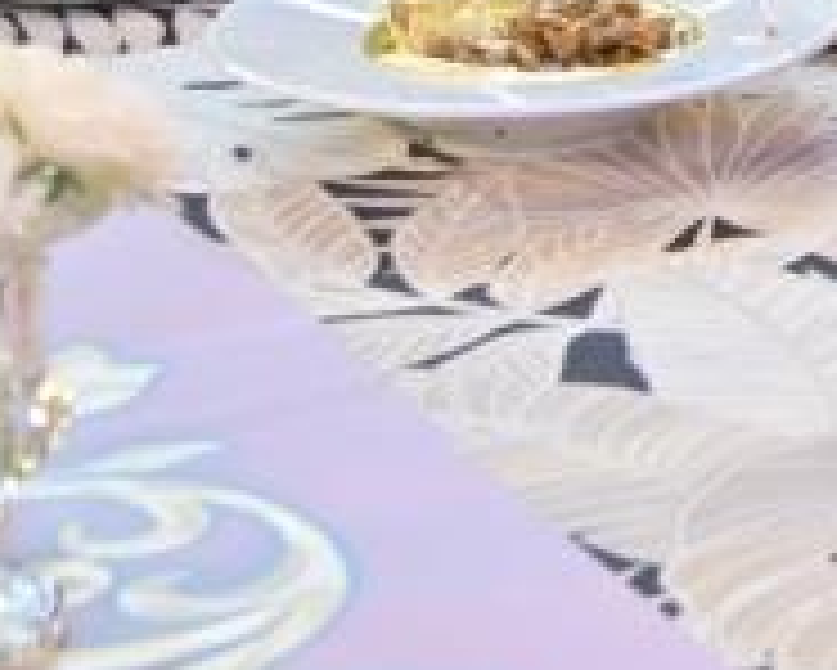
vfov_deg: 8.3
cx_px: 1714
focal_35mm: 181
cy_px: -479
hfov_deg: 9.8
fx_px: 4486
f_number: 4
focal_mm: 35
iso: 500
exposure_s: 1/100
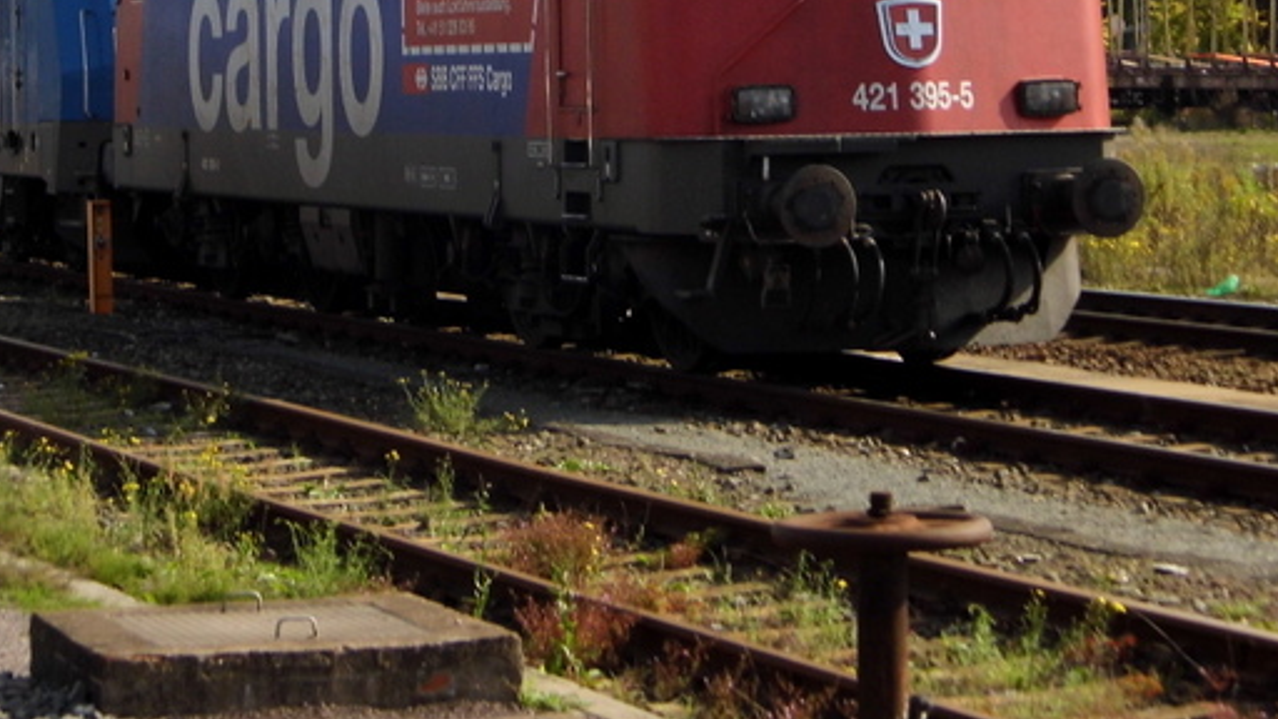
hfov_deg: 15.6
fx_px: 4676
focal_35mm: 138
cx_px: 522
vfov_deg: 8.7
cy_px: -7
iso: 100
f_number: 4.2
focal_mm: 14.6
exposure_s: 1/490
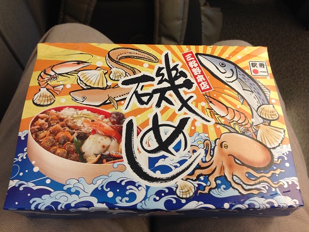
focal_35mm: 33
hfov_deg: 55.3
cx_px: 154
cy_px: 116
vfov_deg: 43.0
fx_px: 295
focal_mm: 4.12
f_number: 2.4
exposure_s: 1/20
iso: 64
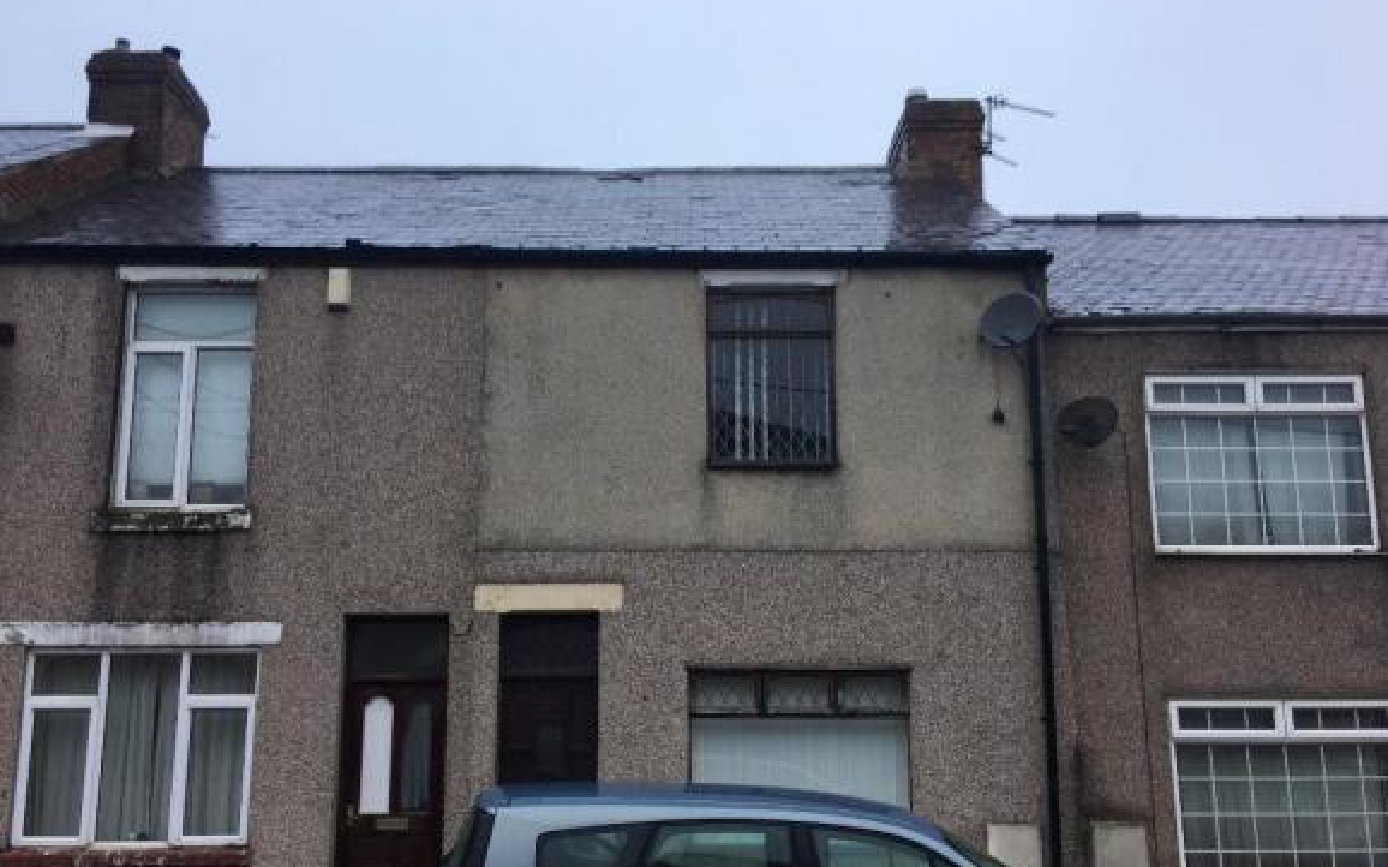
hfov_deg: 61.2
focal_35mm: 31
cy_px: 496
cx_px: 693
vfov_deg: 40.5
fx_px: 1172
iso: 32
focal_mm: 4.15
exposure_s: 1/100
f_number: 2.2
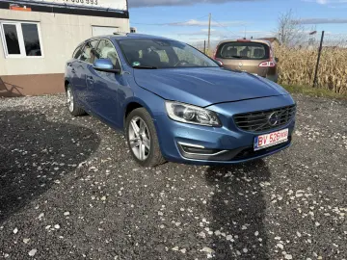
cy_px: 130
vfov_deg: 56.8
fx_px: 241
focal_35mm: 24
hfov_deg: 71.6
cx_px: 174
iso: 80
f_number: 1.78
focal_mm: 6.76
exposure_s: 1/3279
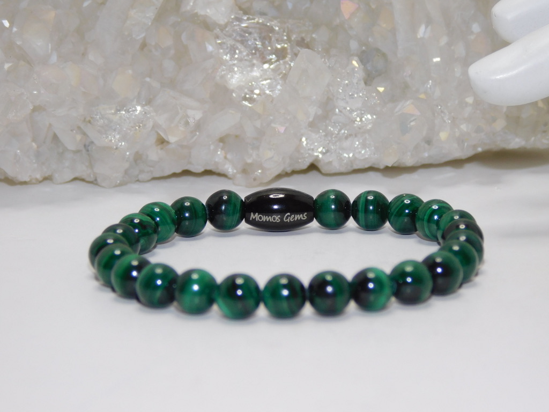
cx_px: 274
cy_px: 206
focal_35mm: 134
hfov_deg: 14.7
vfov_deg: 11.1
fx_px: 2125
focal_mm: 23.7
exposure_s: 1/60
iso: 200
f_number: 5
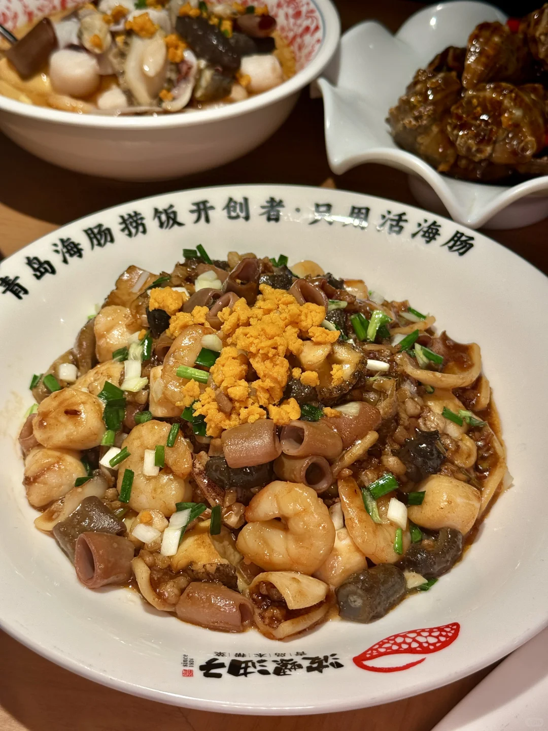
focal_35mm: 48
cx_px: 274
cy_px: 366
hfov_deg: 30.3
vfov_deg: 39.7
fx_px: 1013
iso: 80
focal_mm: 6.76
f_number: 1.78
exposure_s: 1/274
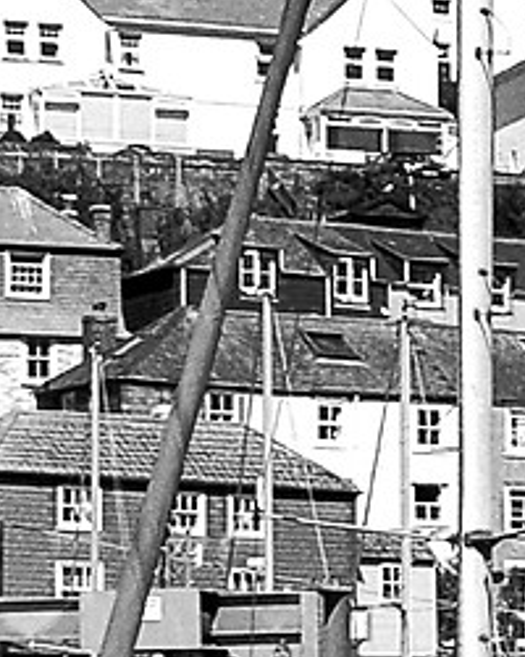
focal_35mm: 270
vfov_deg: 7.1
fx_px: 5244
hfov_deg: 4.9
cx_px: 2470
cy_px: 759
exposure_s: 1/320
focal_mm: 20
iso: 400
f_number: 9
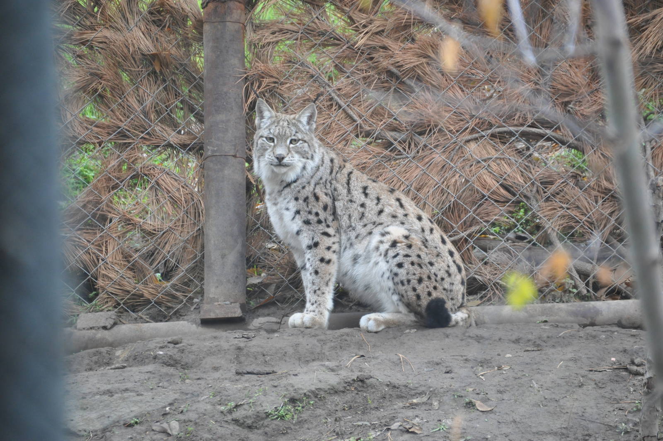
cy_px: 220
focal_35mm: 450
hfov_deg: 4.6
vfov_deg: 3.0
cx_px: 332
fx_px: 8278
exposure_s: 1/160
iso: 1000
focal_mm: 300
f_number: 5.6
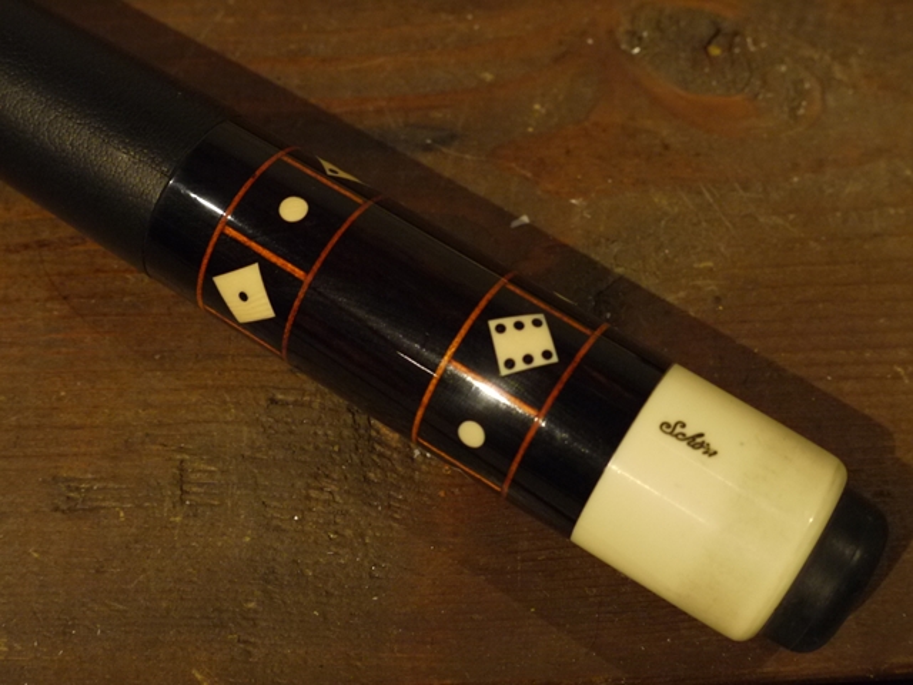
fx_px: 1477
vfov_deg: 26.1
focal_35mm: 56
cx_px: 456
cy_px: 342
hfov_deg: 34.3
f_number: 5.1
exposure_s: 1/15
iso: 800
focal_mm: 28
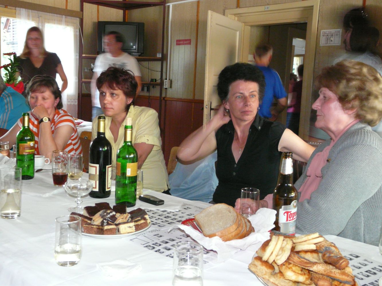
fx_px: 430
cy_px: 143
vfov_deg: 36.8
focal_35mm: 39
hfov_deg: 47.9
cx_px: 191
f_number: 3.2
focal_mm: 6.4
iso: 400
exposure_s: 1/8
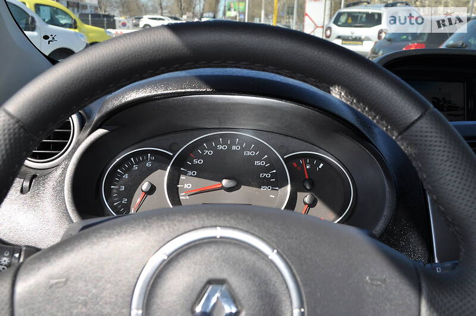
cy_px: 158
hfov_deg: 57.3
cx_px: 238
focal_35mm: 33
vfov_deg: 39.9
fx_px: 436
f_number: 9
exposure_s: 1/200
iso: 200
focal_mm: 22
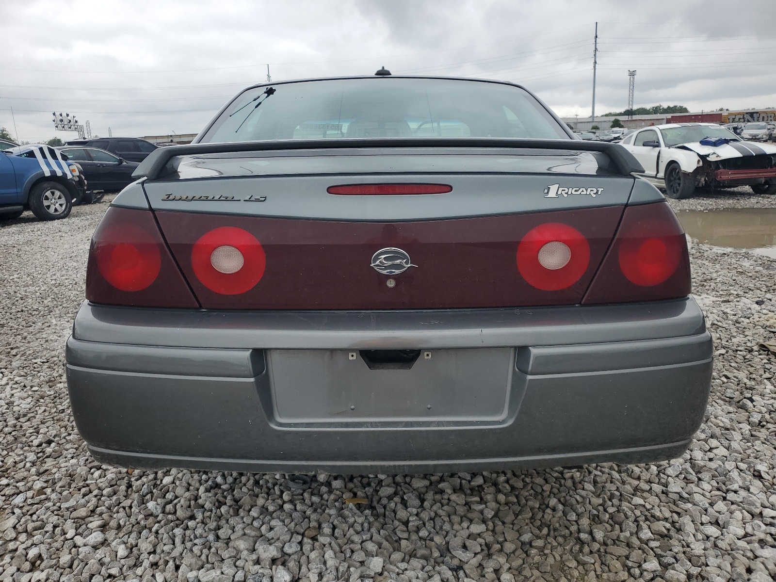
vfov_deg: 53.1
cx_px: 388
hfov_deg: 67.3
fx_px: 583
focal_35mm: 26
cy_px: 291
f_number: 1.5
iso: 50
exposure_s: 1/1667
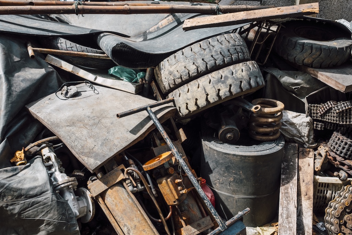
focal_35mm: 35
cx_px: 176
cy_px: 118
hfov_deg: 54.4
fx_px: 342
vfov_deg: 37.9
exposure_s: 1/90
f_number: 8
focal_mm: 23
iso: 200
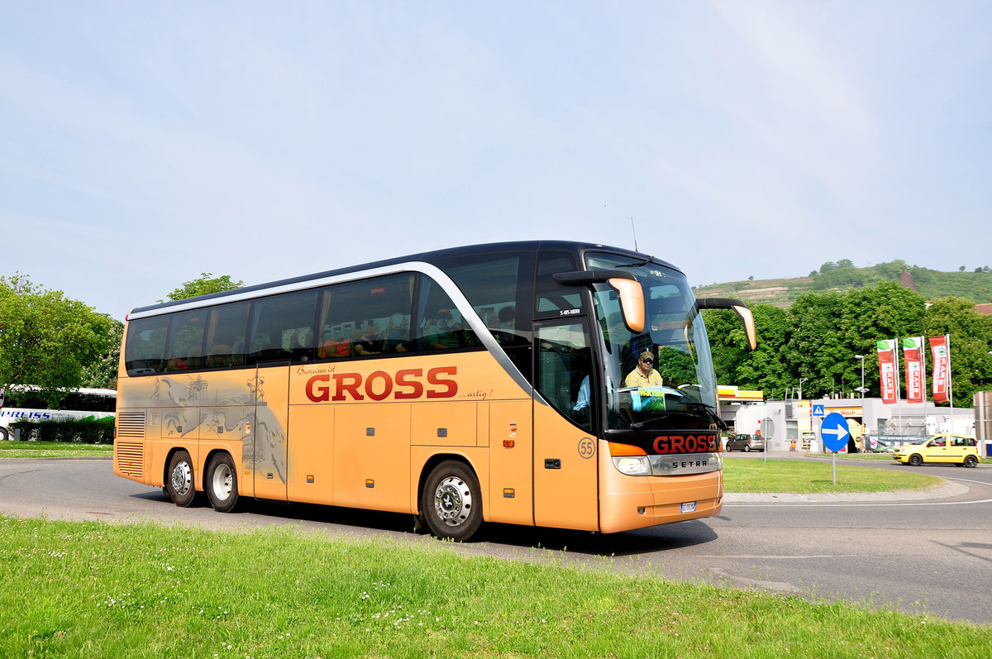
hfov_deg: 57.3
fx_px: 908
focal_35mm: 33
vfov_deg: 39.9
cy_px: 330
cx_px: 496
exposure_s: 1/250
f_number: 8
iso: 200
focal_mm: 22
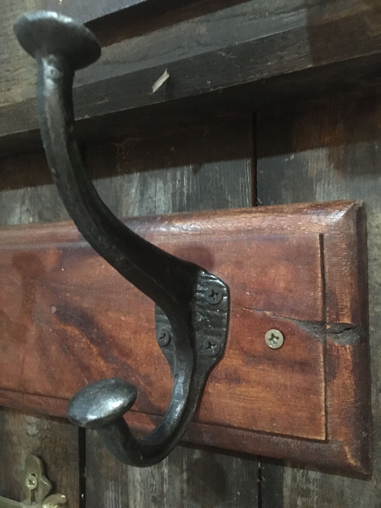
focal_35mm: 29
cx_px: 190
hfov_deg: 48.2
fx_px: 426
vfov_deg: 61.7
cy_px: 254
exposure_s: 1/17
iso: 1250
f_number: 2.2
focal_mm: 4.15
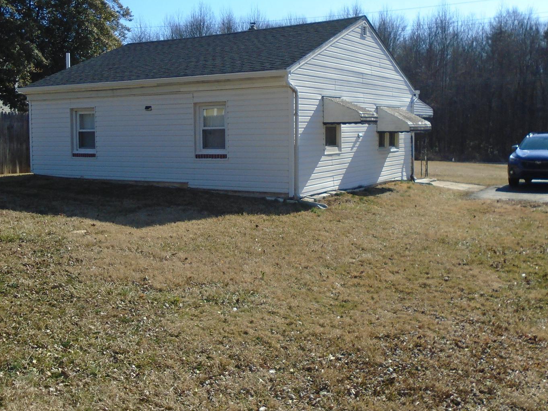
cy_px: 169
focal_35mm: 39
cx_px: 244
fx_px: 617
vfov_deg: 36.7
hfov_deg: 47.8
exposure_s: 1/200
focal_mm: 4.6
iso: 100
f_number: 8
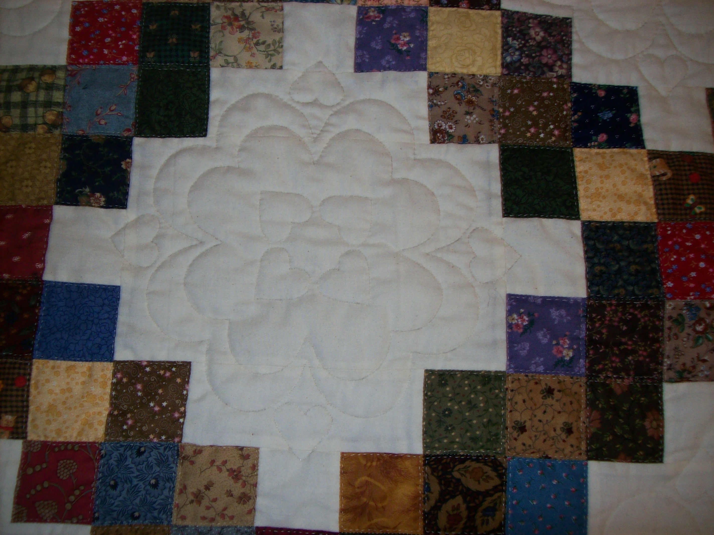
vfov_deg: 39.6
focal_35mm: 36
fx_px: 742
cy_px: 268
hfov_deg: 51.4
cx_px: 357
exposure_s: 1/64
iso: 80
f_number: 2.7
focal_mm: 6
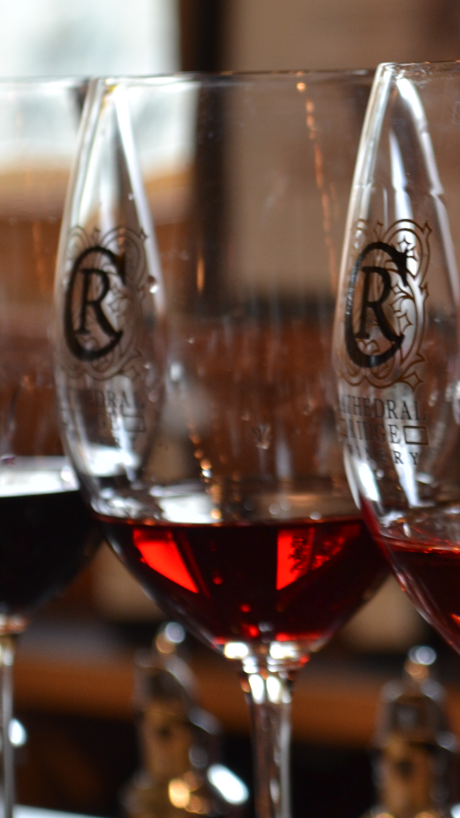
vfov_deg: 14.5
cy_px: 379
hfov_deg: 8.2
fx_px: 3209
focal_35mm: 148
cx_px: 465
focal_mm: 52
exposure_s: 1/40
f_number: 5.6
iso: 400
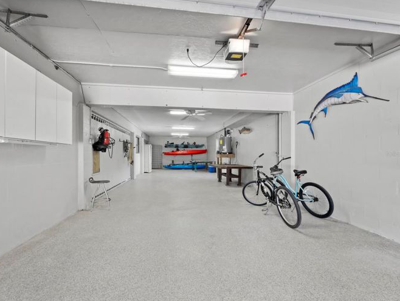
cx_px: 197
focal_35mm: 15
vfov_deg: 81.8
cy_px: 154
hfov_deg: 98.1
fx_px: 173
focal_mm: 7
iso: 320
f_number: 14
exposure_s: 1.6
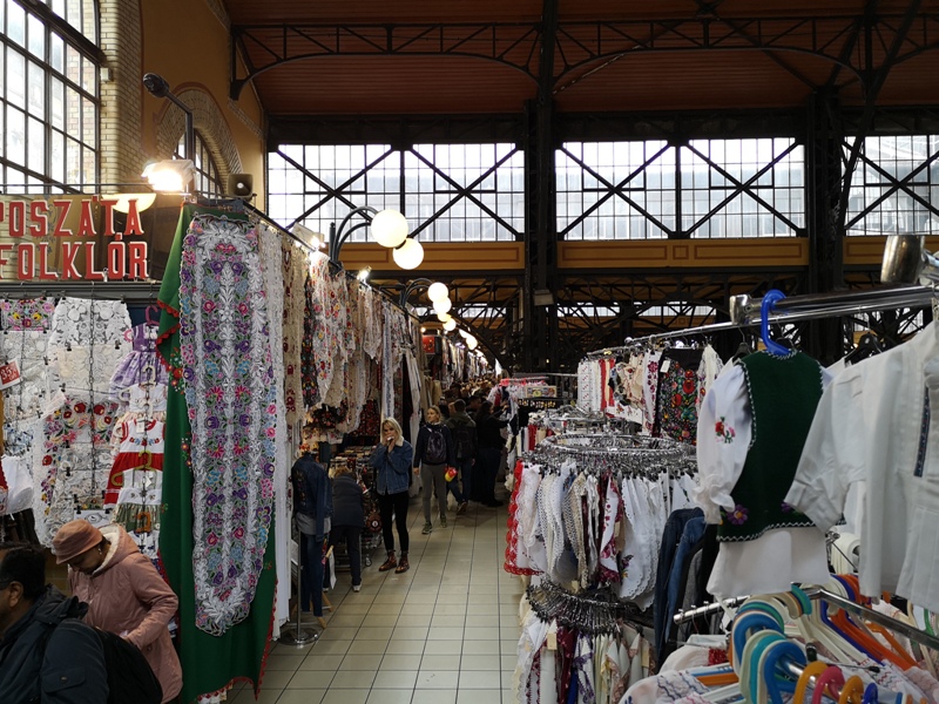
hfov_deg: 65.3
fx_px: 732
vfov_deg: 51.4
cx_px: 470
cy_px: 352
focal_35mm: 27
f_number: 1.8
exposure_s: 1/50
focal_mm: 3.95
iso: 80
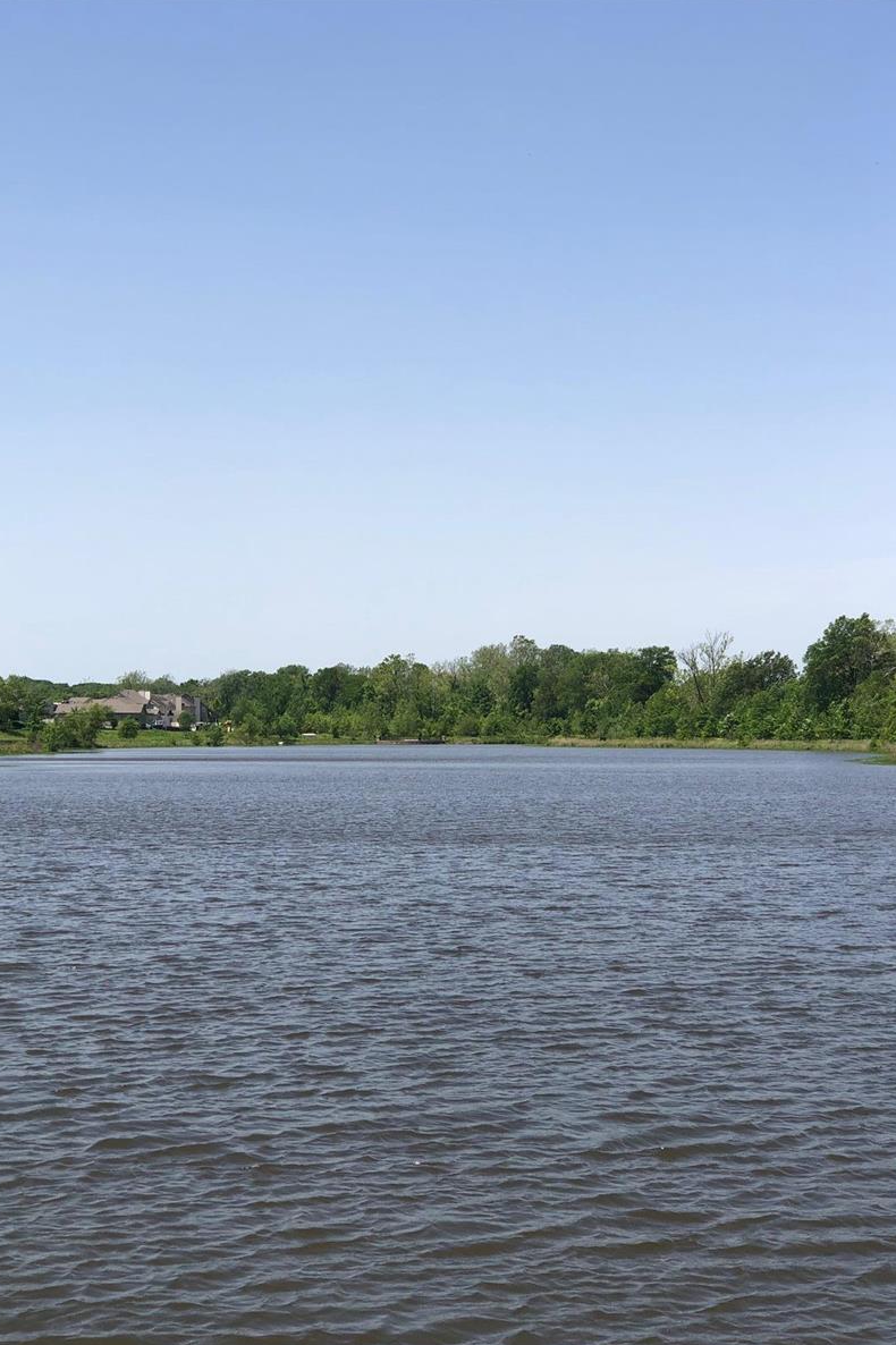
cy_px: 676
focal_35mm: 60
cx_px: 420
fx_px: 2241
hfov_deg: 22.6
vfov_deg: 33.4
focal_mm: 6.6
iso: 20
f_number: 2.8
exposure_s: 1/906
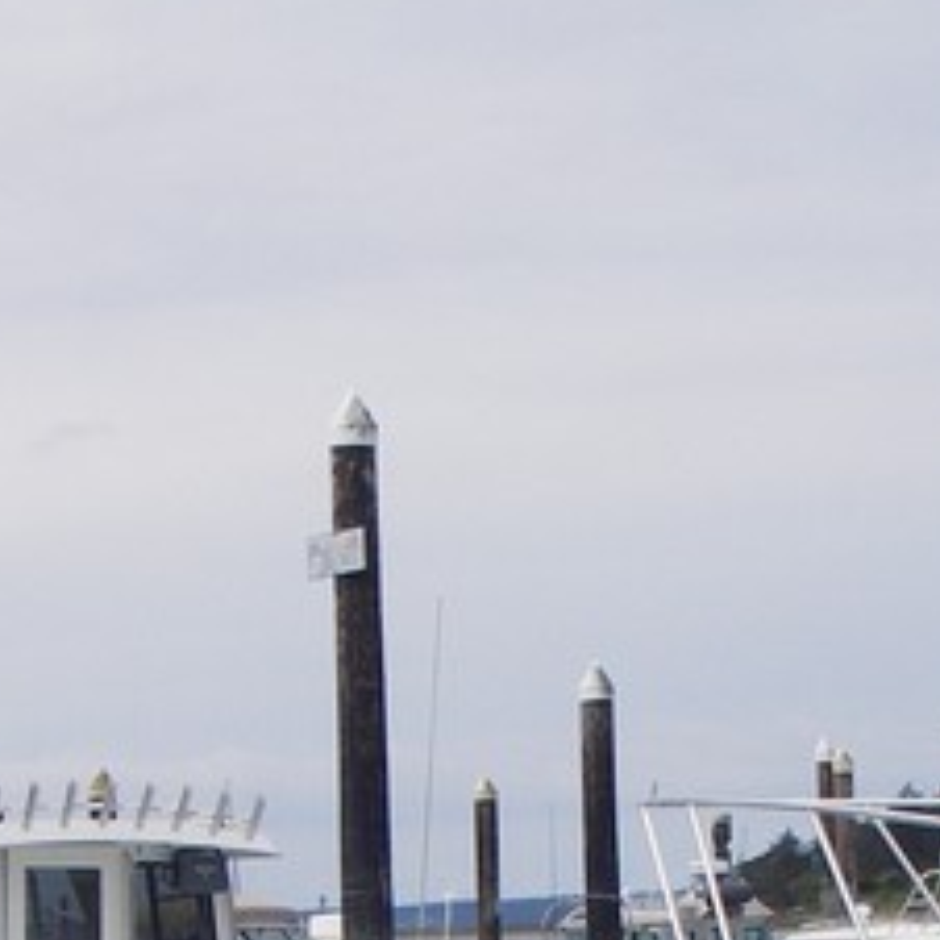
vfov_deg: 14.2
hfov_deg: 14.7
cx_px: 466
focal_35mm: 119
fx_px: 3656
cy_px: 1123
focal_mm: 6.3
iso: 50
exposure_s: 1/250
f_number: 6.6
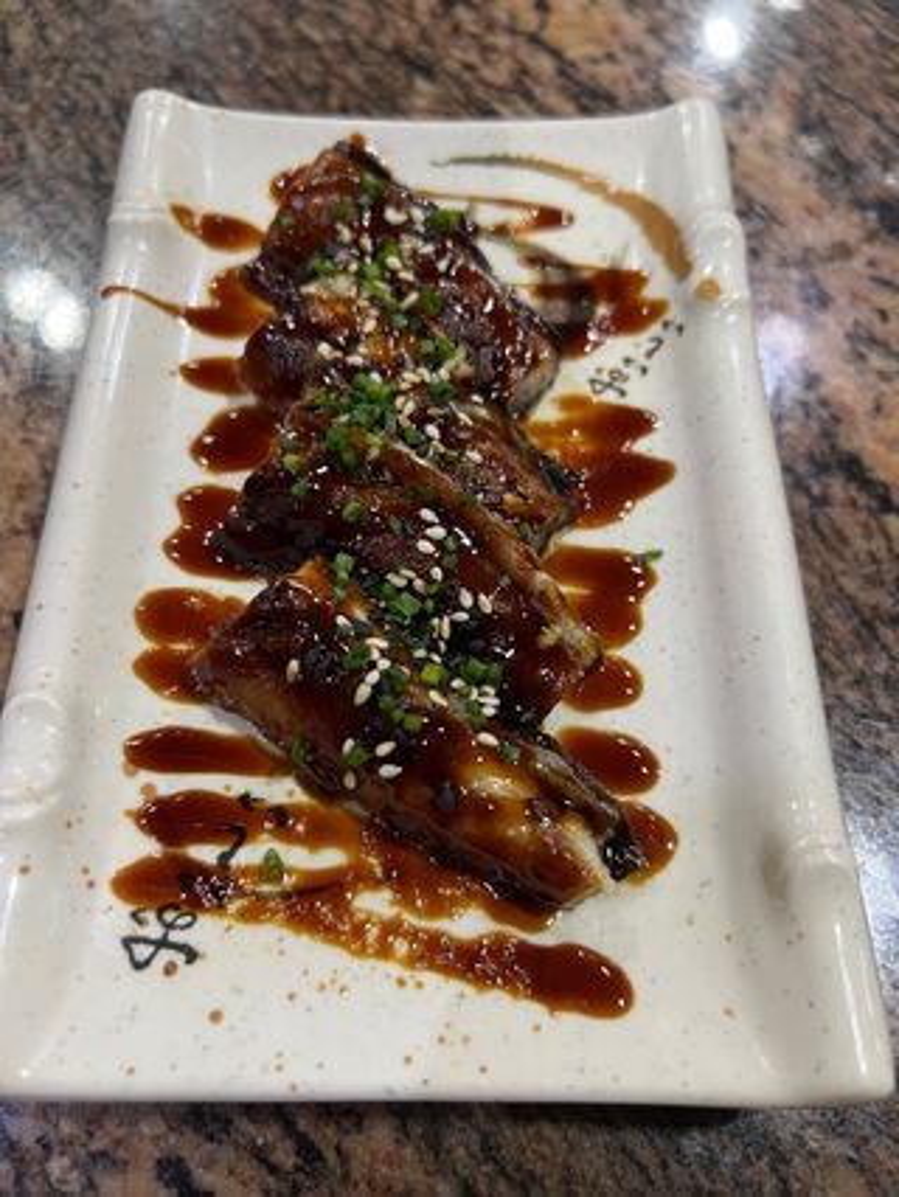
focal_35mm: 26
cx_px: 450
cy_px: 598
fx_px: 899
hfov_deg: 53.1
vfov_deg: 67.3
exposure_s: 1/50
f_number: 1.5
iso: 160
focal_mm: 5.7
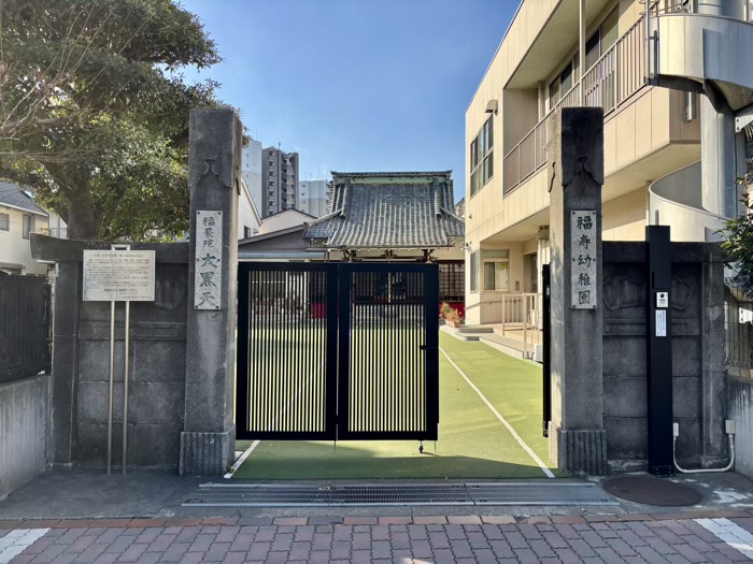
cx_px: 376
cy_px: 282
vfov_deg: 53.1
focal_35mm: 26
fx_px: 566
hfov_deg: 67.3
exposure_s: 1/1845
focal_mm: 5.96
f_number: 1.6
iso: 50
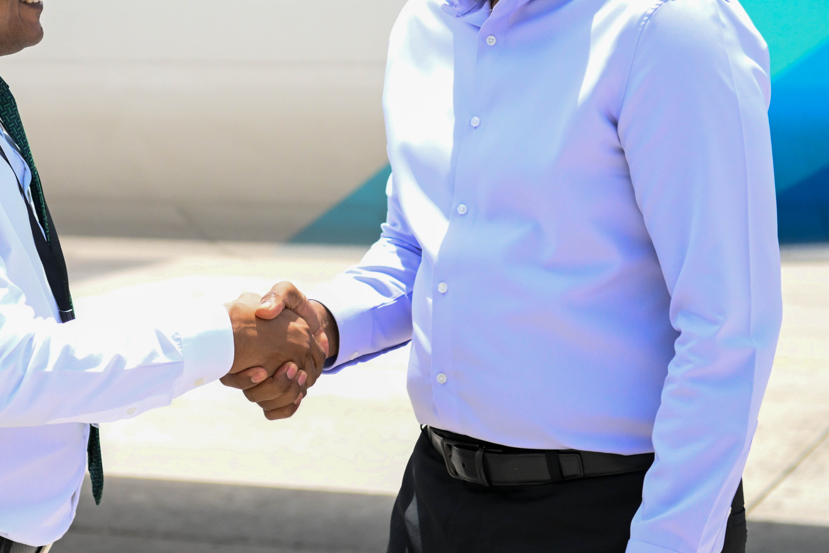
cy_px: 36
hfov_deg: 16.2
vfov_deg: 10.9
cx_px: 141
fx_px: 2878
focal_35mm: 125
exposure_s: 1/6400
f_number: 4
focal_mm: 62
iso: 1250
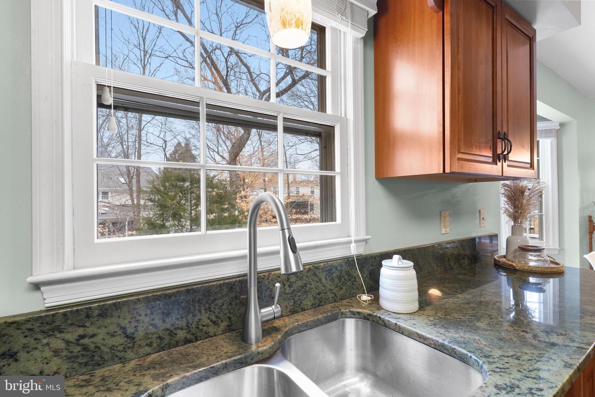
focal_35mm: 17
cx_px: 298
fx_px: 281
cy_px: 198
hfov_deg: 93.3
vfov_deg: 70.4
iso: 800
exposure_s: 1/10
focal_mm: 17
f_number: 9
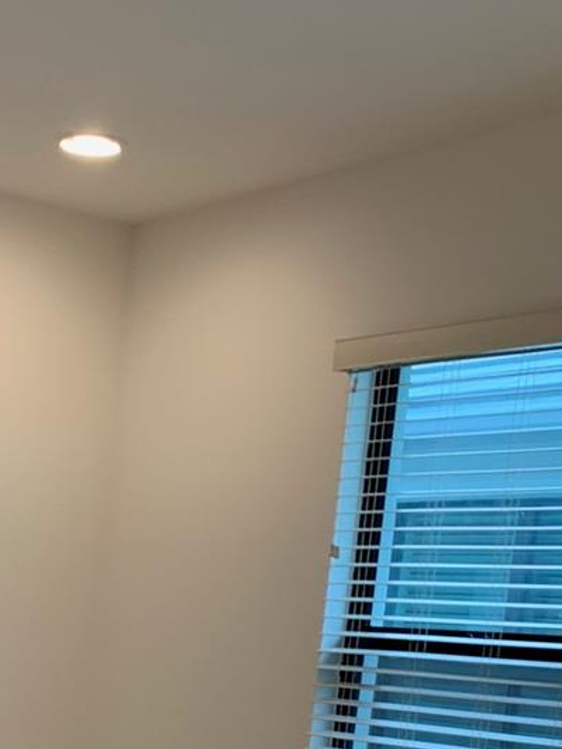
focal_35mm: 75
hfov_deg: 19.1
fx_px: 1624
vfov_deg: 23.4
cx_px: -4
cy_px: 940
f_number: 1.8
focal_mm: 4.25
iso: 80
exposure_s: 1/120
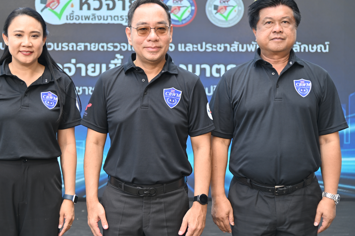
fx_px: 660
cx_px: 150
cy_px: 104
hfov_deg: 30.1
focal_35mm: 67
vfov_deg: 20.3
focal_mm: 58
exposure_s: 1/125
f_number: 4
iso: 180
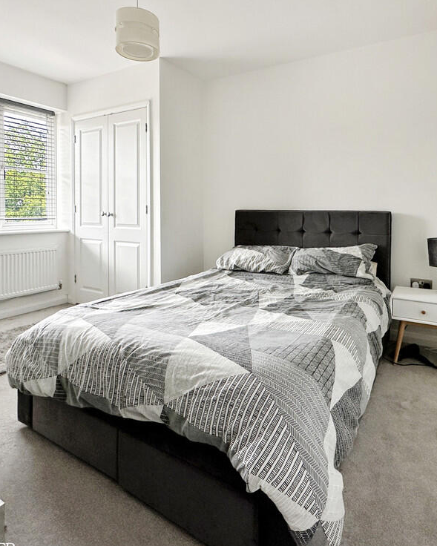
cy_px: 283
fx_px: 307
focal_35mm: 19
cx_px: 252
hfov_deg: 70.4
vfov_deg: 83.2
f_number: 2.2
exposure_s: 1/99
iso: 125
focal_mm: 2.22
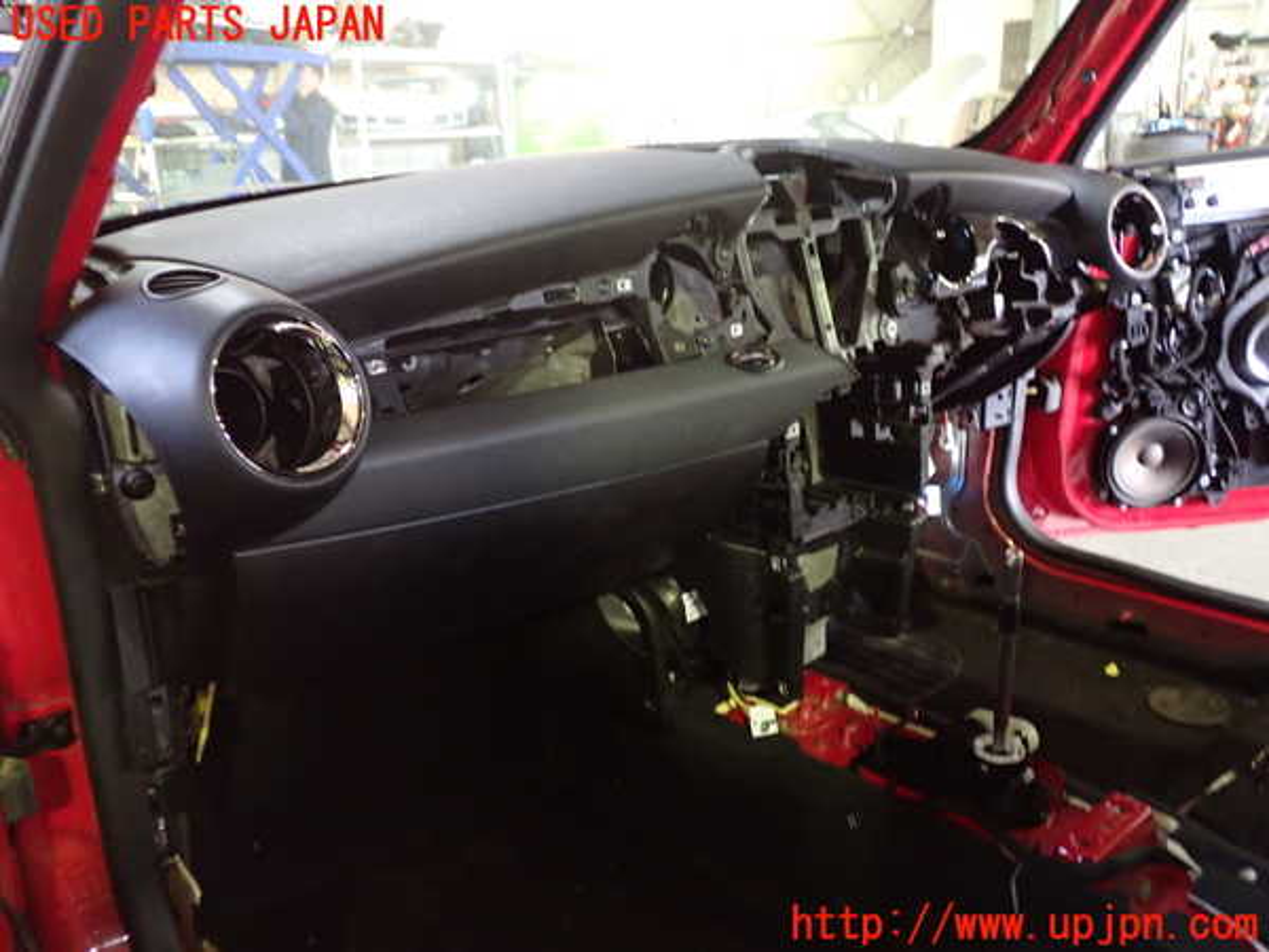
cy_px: 476
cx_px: 634
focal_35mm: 30
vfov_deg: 46.8
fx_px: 1100
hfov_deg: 60.0
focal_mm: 5.4
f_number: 2.3
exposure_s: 1/20
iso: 800
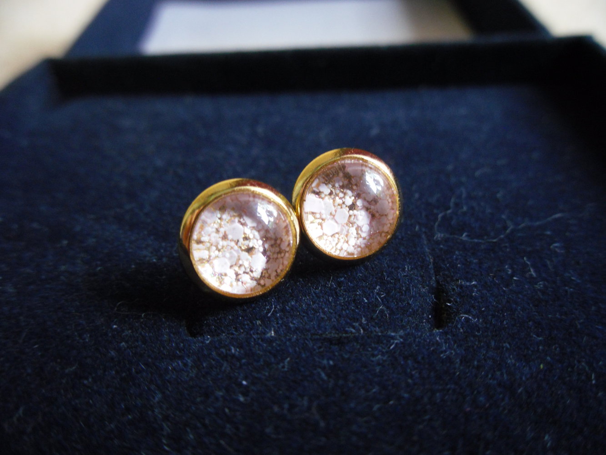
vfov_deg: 32.2
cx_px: 303
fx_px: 788
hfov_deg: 42.1
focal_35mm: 45
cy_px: 228
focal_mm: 6.3
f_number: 3.5
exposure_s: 1/15
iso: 400
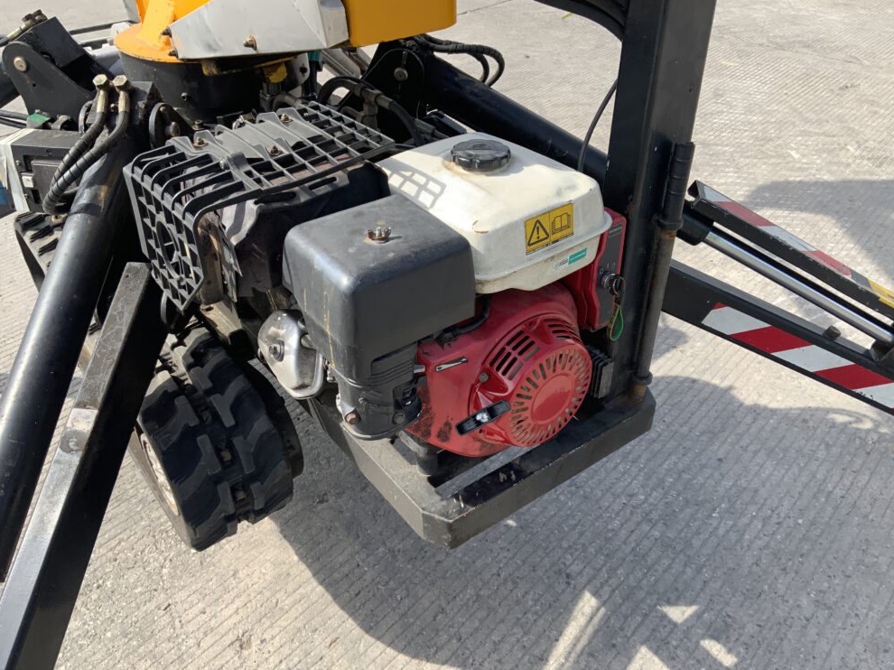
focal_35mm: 30
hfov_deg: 60.0
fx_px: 775
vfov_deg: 46.8
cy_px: 330
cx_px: 445
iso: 16
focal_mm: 3
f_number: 1.8
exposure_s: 1/691
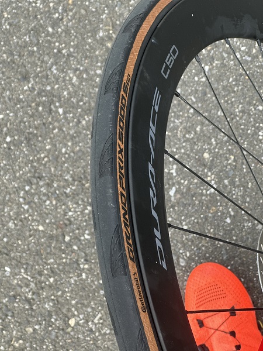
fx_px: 780
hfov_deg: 19.1
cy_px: 176
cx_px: 132
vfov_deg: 25.3
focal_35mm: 77
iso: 32
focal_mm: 9
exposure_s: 1/166
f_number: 2.8
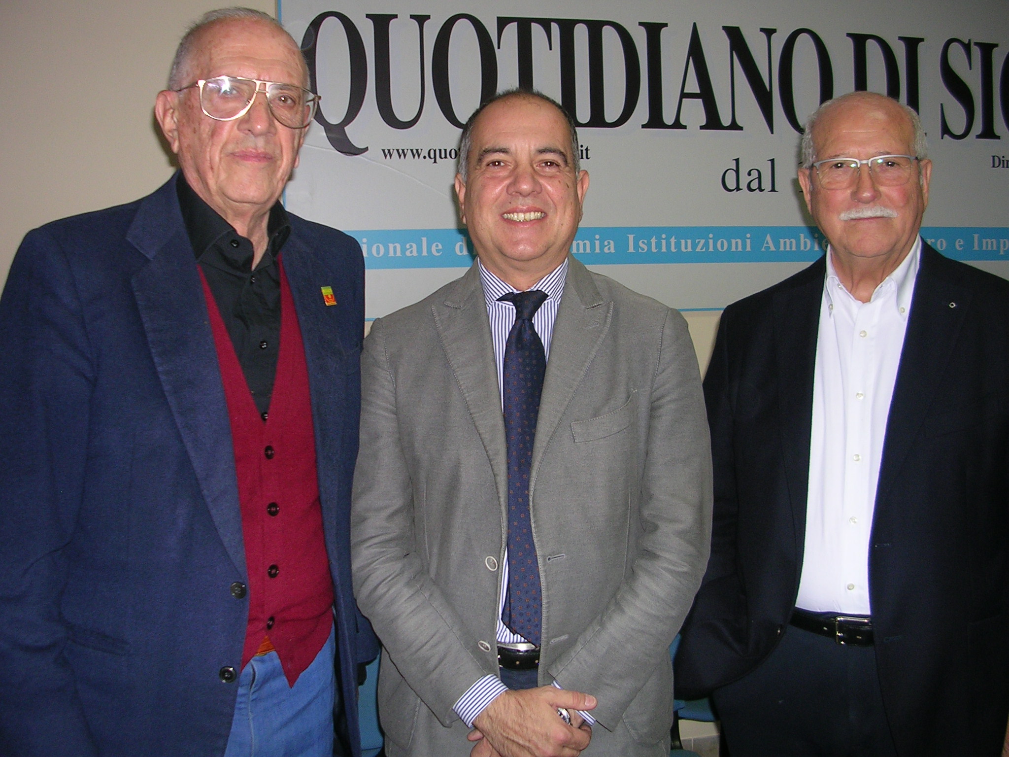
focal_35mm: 38
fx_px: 1108
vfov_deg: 37.7
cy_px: 378
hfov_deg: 49.0
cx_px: 504
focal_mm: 5.8
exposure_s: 1/60.1
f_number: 2.8
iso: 59
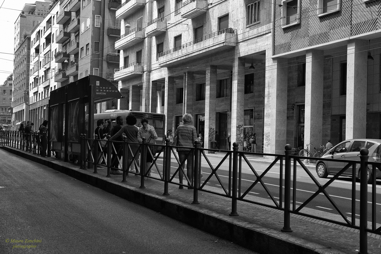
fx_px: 561
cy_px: 127
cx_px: 190
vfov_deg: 25.5
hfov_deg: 37.5
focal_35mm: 53
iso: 200
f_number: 5.6
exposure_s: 1/320
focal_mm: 35
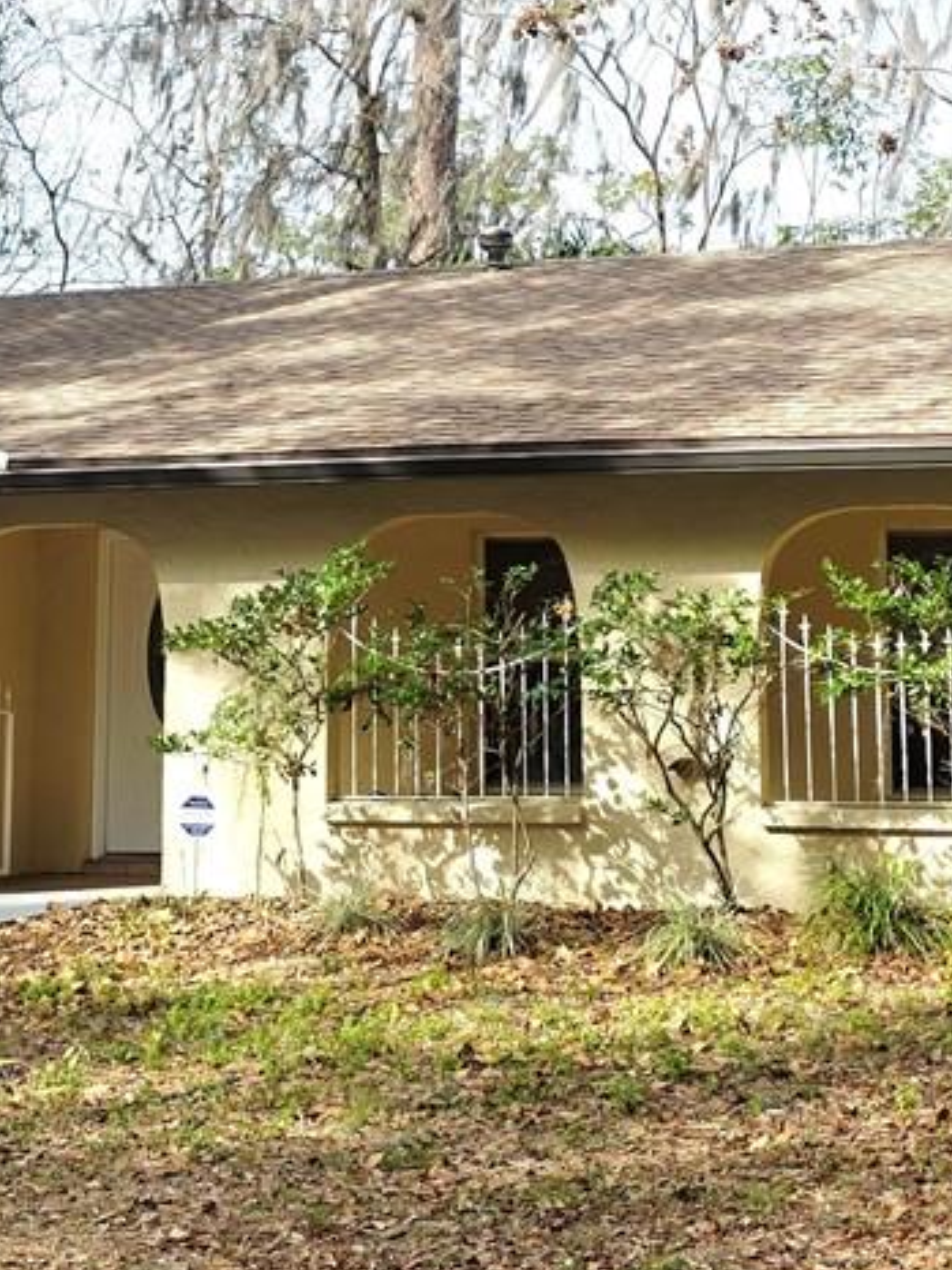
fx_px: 2900
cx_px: 412
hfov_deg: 18.6
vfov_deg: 24.3
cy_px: 234
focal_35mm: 79
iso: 80
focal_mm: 6.3
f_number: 1.7
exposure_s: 1/2000
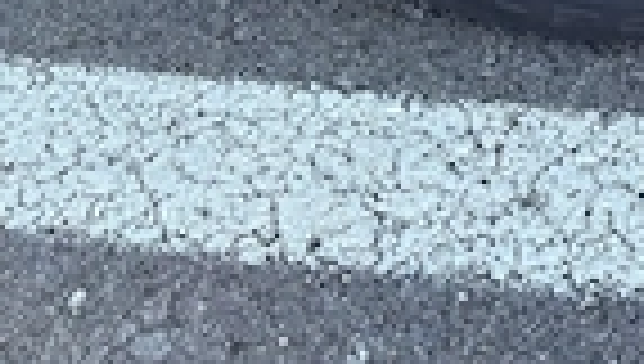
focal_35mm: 79
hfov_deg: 25.4
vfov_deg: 12.2
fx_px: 1351
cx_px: 649
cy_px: -508
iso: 64
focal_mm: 5.96
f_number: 1.6
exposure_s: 1/407
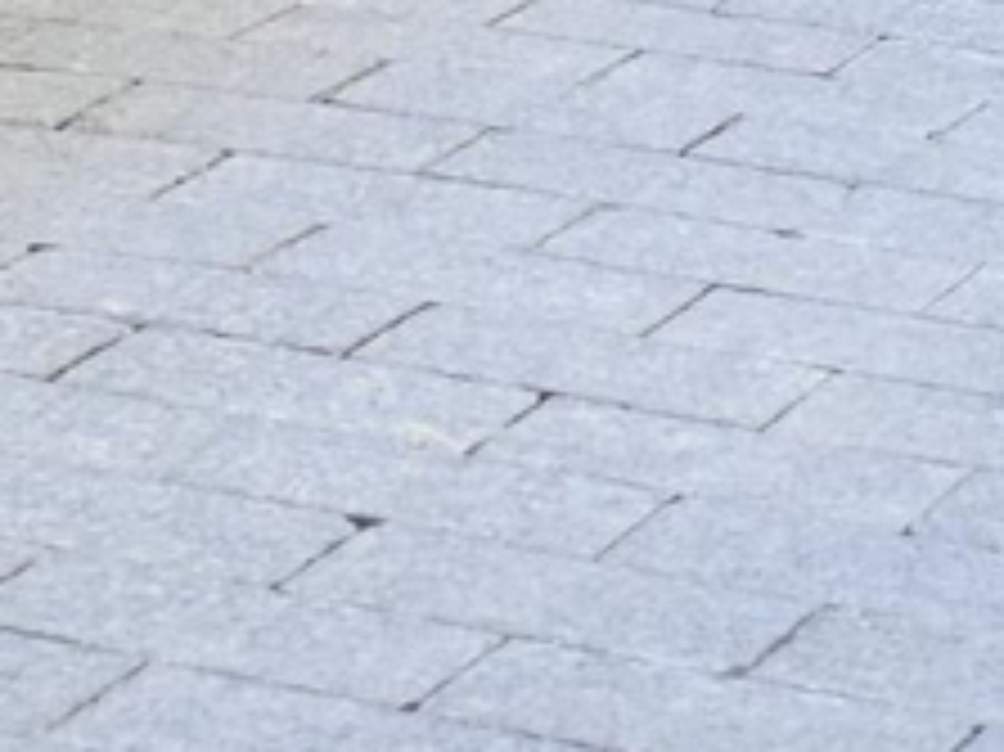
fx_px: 6456
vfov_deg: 6.1
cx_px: 846
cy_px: -1558
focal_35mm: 223
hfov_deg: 8.9
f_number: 4.5
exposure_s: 1/400
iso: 640
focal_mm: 21.5
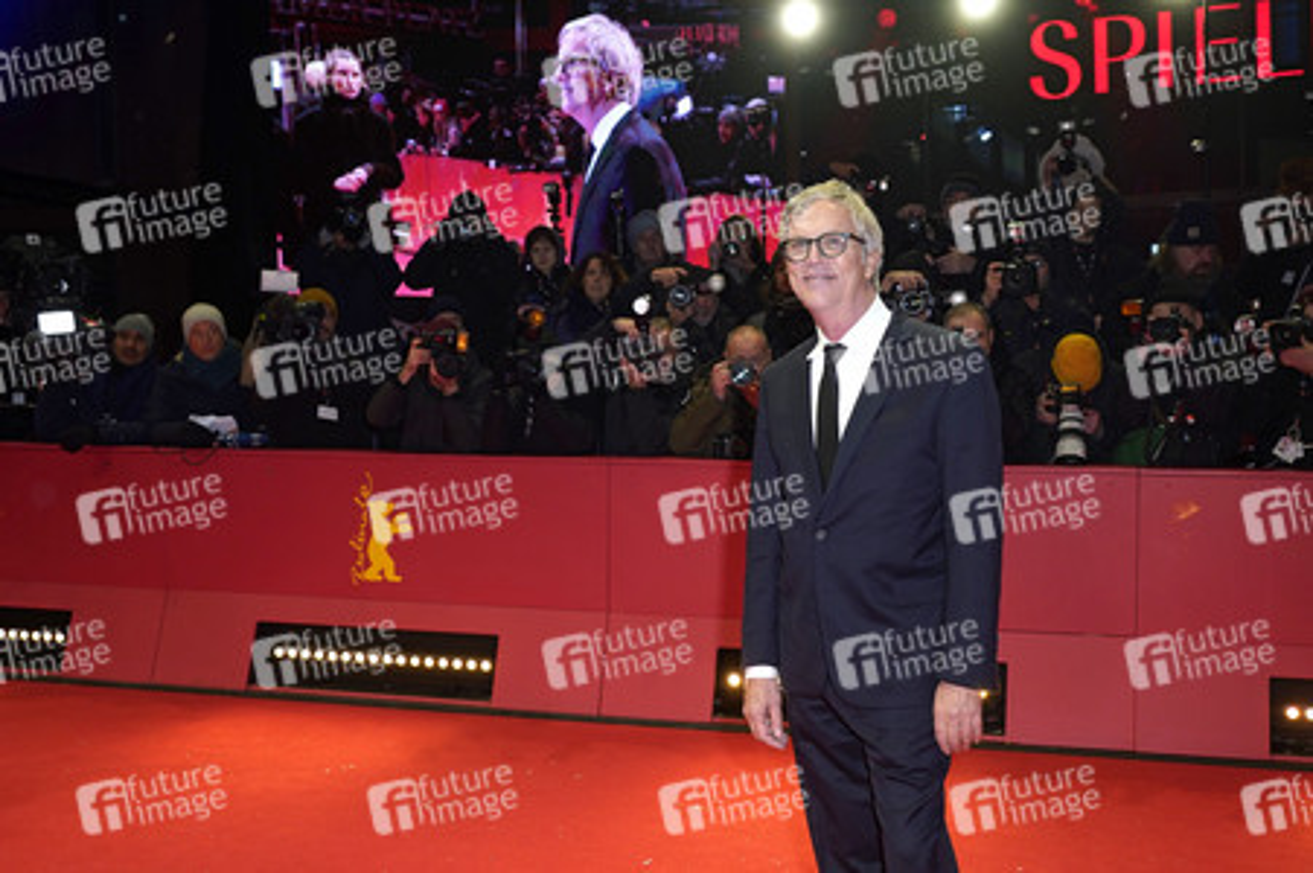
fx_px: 1458
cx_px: 656
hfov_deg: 48.5
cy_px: 436
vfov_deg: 33.4
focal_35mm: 40
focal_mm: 40
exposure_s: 1/160
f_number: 5.6
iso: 640
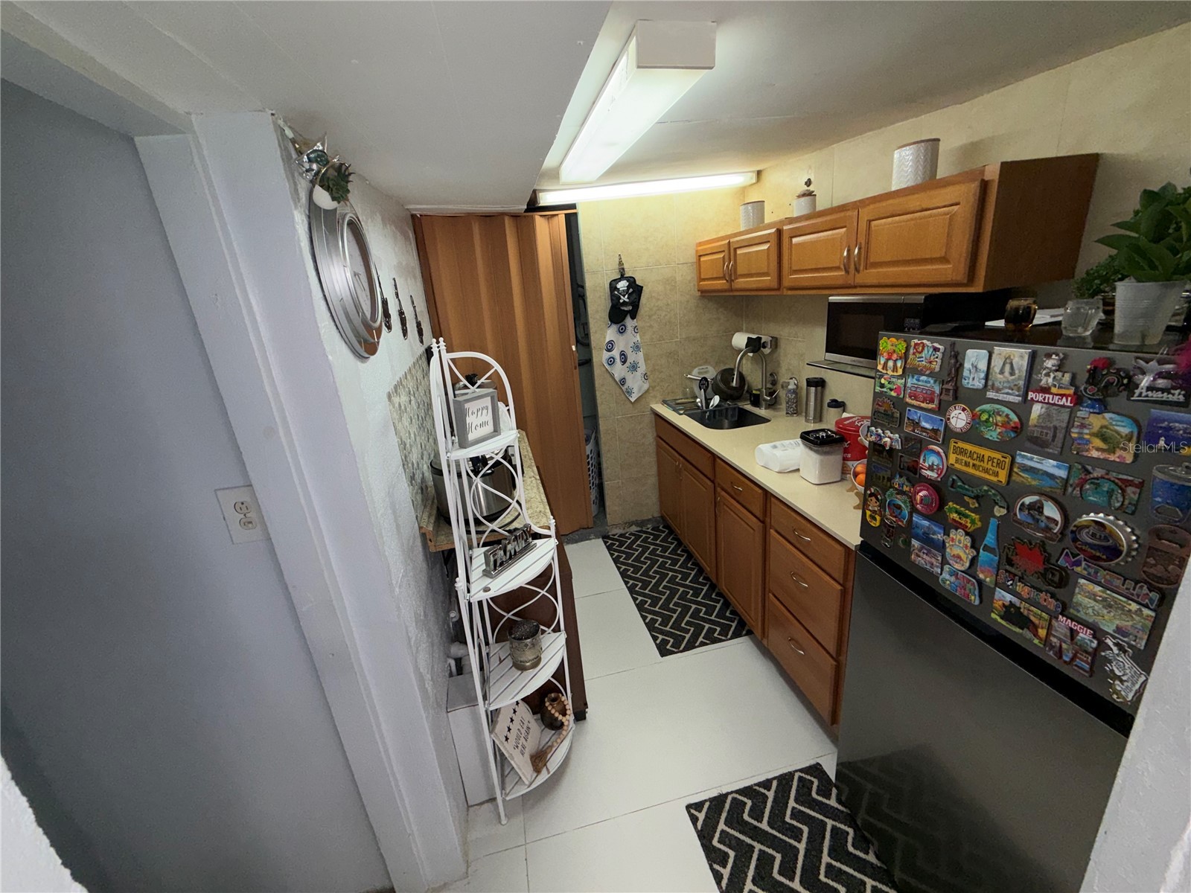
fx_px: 482
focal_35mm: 14
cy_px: 446
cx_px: 596
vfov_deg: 85.7
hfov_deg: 102.1
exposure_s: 1/120
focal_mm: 2.22
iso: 40
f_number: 2.2
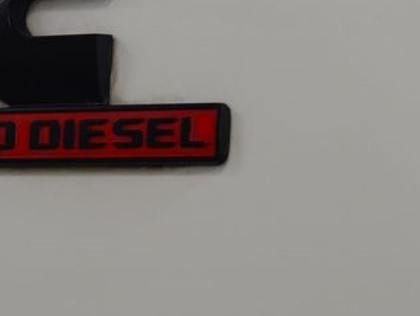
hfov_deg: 9.7
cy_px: 106
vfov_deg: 7.3
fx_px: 2465
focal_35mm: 203
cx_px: 54
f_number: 7.1
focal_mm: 70
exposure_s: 1/30
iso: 640
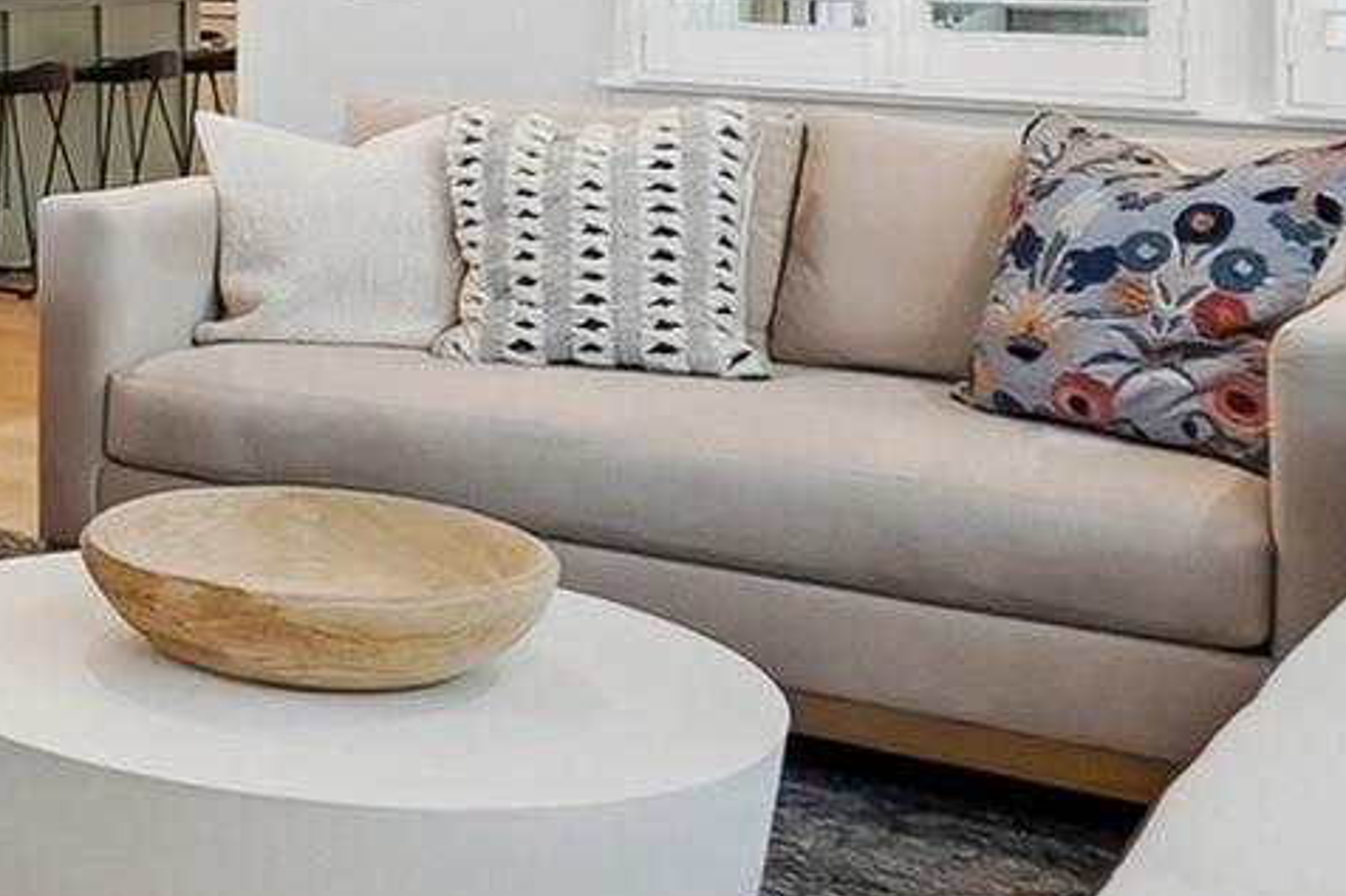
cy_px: -30
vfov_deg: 20.7
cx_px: -506
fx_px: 2355
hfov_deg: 26.1
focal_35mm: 63
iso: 100
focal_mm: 10
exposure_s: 1/50
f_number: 5.6
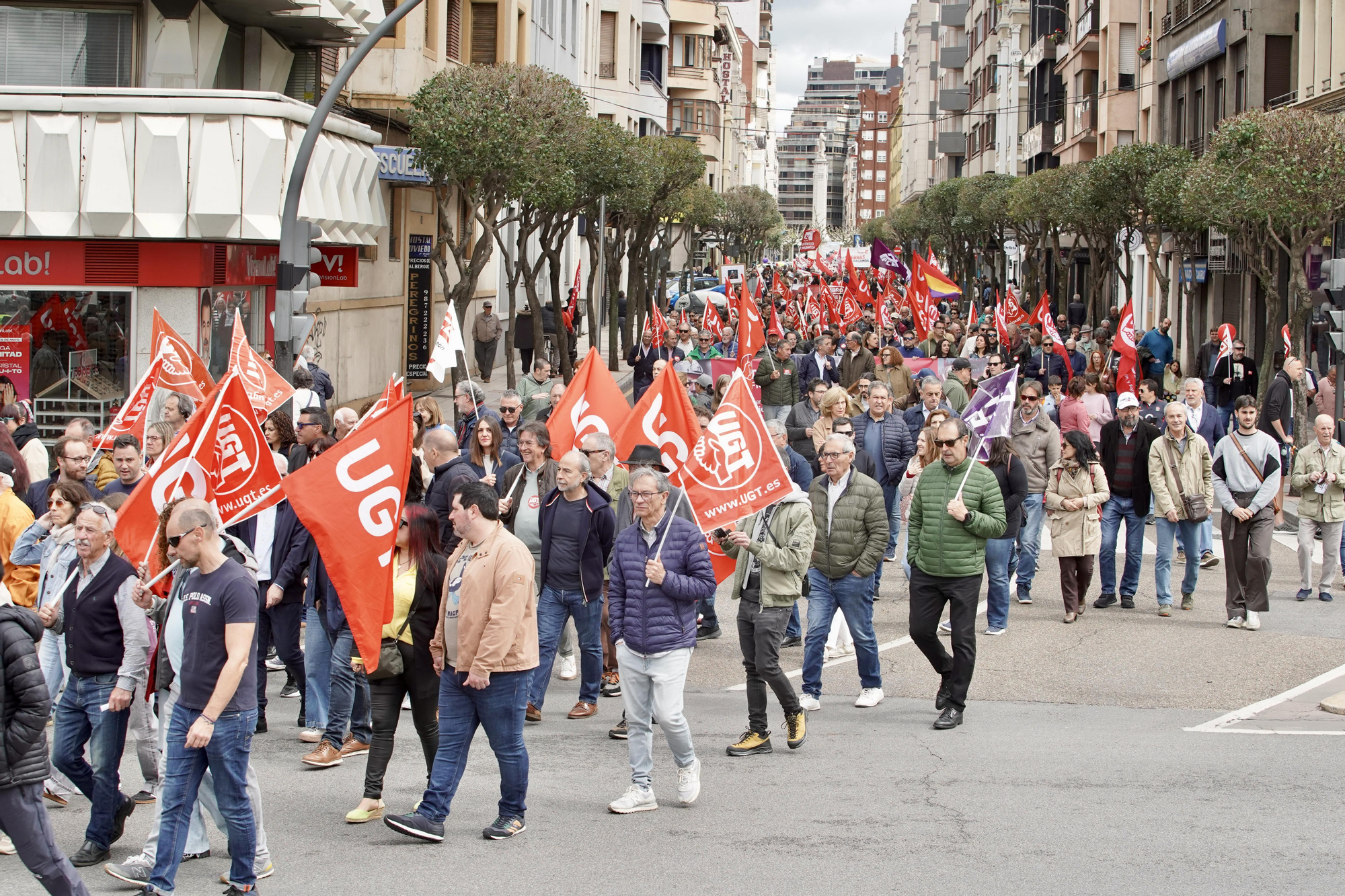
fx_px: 2615
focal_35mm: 70
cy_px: 448
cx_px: 672
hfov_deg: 28.8
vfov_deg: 19.5
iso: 1000
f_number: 9
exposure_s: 1/640
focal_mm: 70
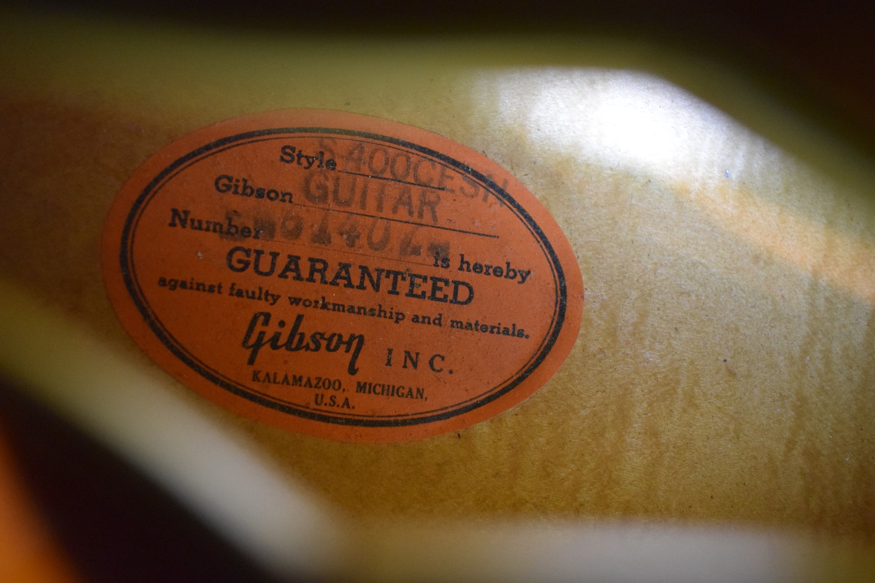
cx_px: 438
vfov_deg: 40.0
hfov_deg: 57.2
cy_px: 292
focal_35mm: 33
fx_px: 802
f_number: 3.8
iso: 3200
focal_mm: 22
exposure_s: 1/100
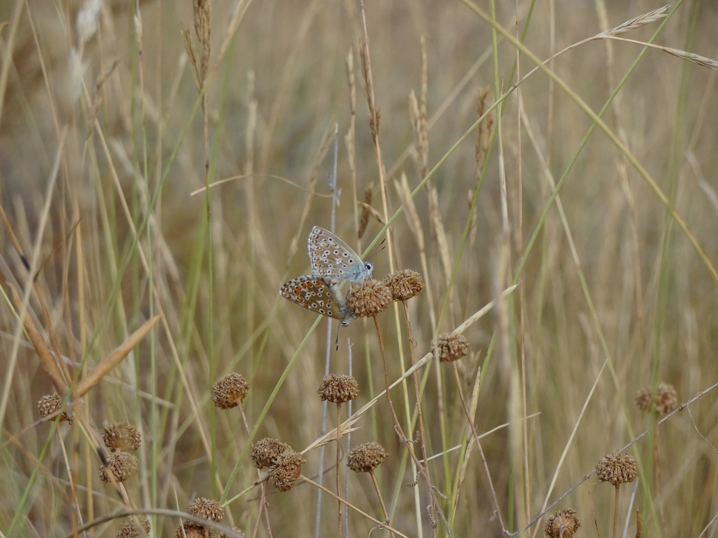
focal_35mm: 225
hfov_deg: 8.8
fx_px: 4667
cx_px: 359
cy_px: 269
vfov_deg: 6.6
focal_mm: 38.47
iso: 200
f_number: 6.3
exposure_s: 1/250
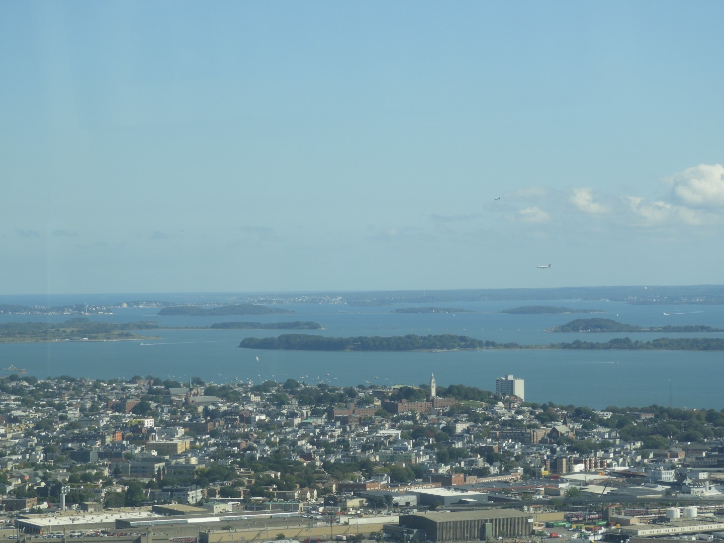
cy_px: 272
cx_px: 362
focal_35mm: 125
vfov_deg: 11.9
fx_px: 2614
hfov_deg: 15.8
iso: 100
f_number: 5
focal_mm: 22.4
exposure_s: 1/640
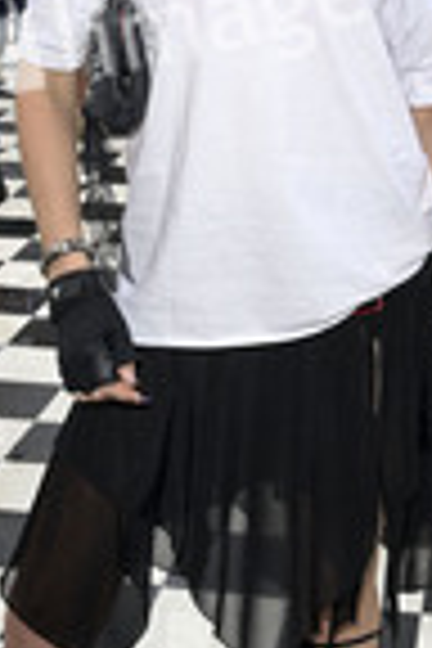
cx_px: 266
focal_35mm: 86
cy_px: 225
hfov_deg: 15.9
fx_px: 1548
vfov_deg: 23.6
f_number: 7.1
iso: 320
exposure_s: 1/125
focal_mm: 31
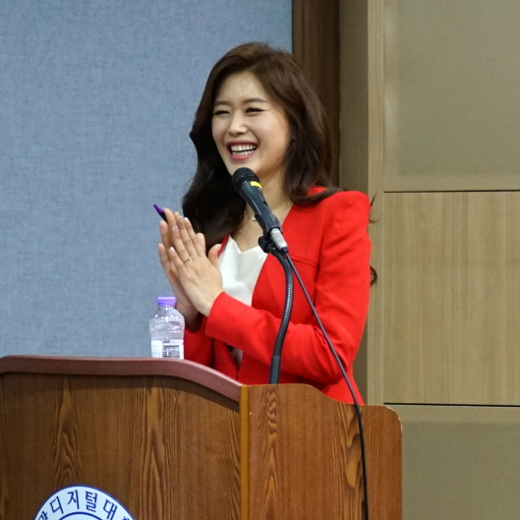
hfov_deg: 19.3
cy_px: 261
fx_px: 1530
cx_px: 235
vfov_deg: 19.3
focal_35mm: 90
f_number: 4
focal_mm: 70
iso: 1600
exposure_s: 1/160
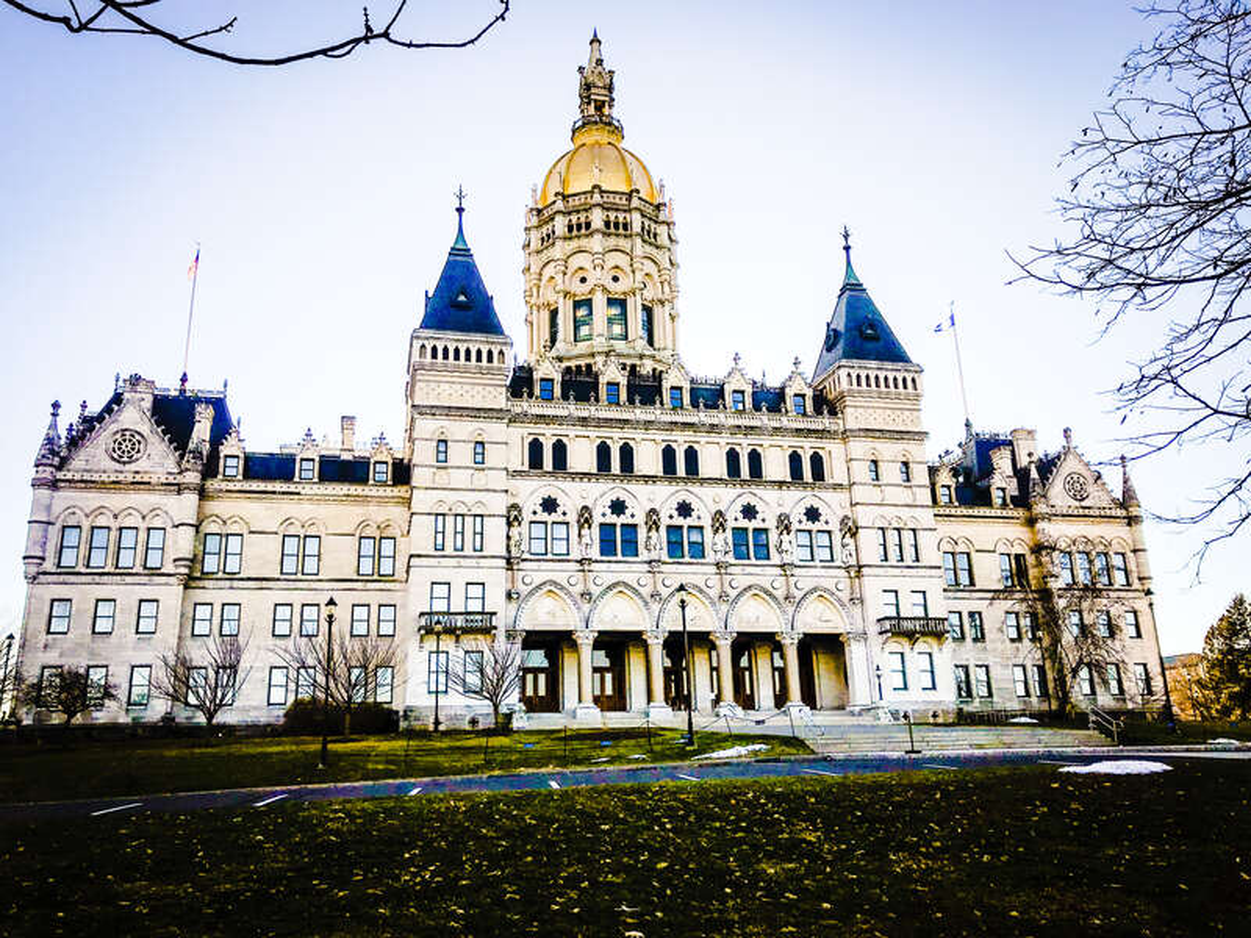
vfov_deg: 49.7
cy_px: 469
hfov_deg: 63.4
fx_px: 1012
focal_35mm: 28
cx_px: 626
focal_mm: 3.99
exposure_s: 1/2336
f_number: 1.8
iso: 20
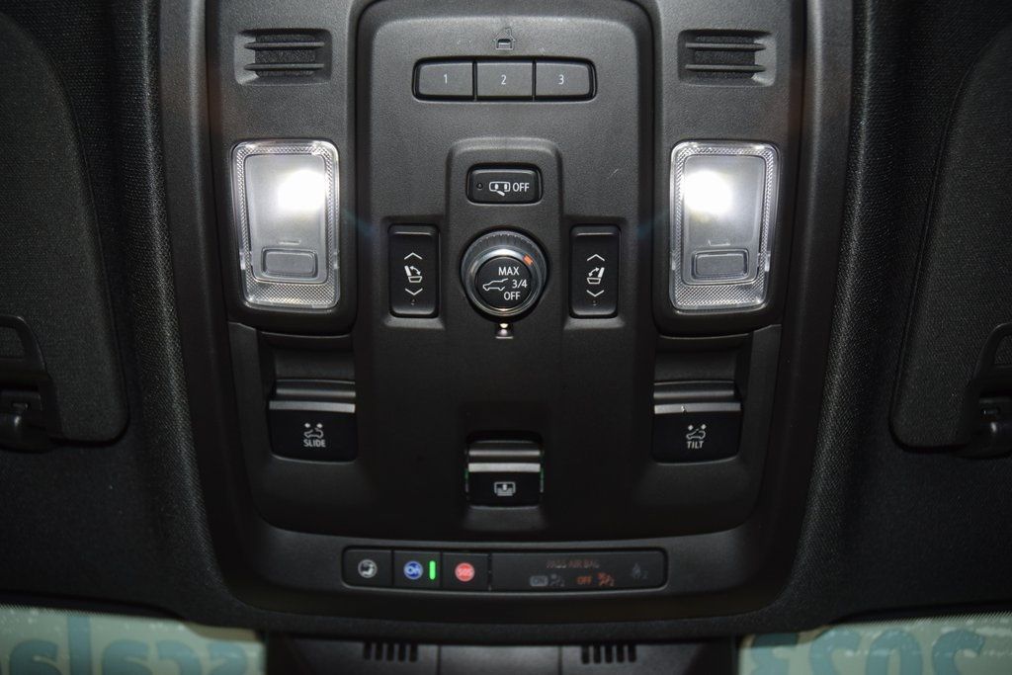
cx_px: 506
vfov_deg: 40.0
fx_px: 928
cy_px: 338
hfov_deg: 57.2
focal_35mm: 33
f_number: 3.5
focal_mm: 22
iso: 640
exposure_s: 1/60
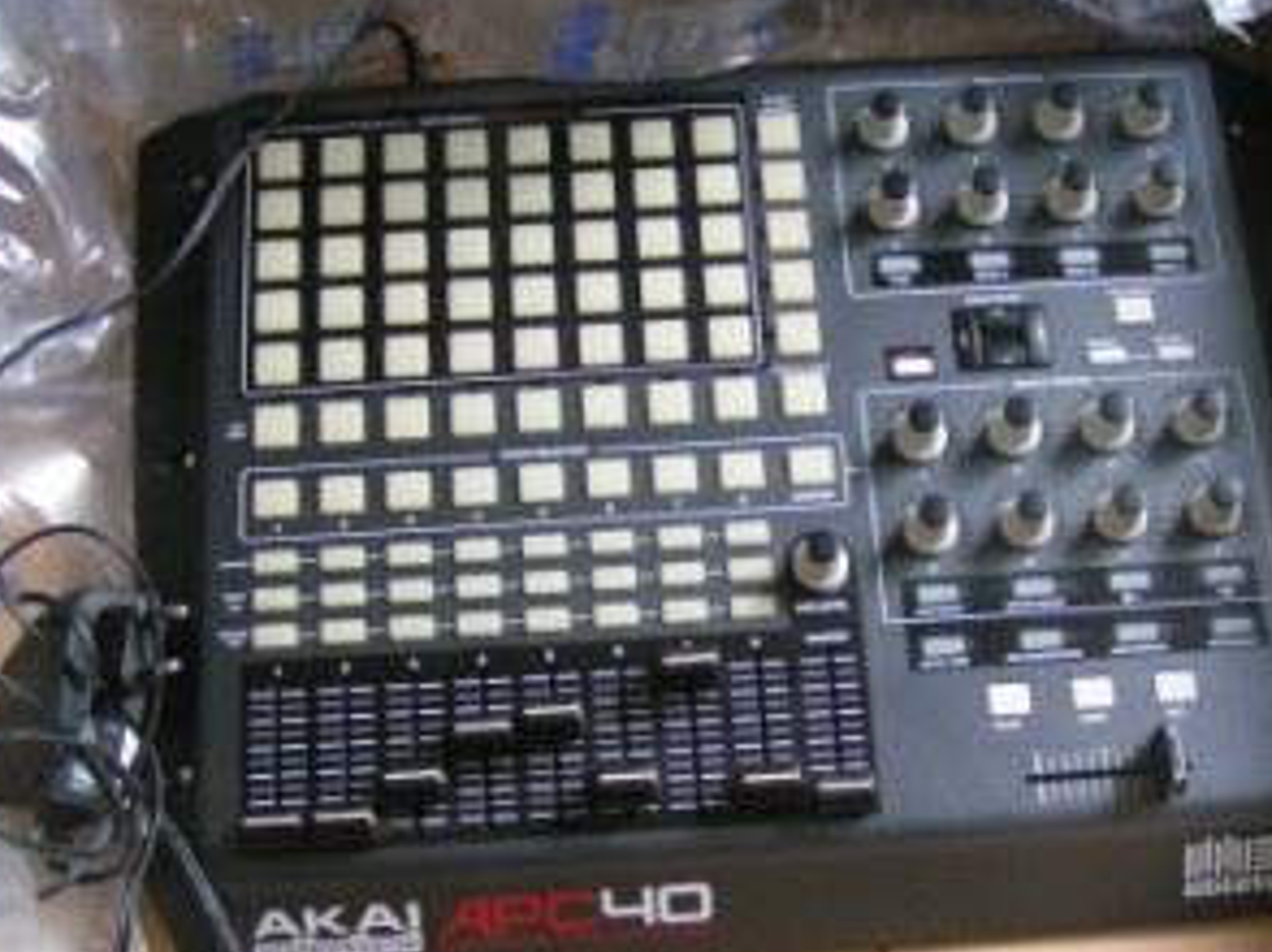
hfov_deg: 33.2
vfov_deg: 25.2
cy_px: 502
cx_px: 731
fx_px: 2130
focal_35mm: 58
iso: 200
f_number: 2.8
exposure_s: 1/20
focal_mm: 5.8
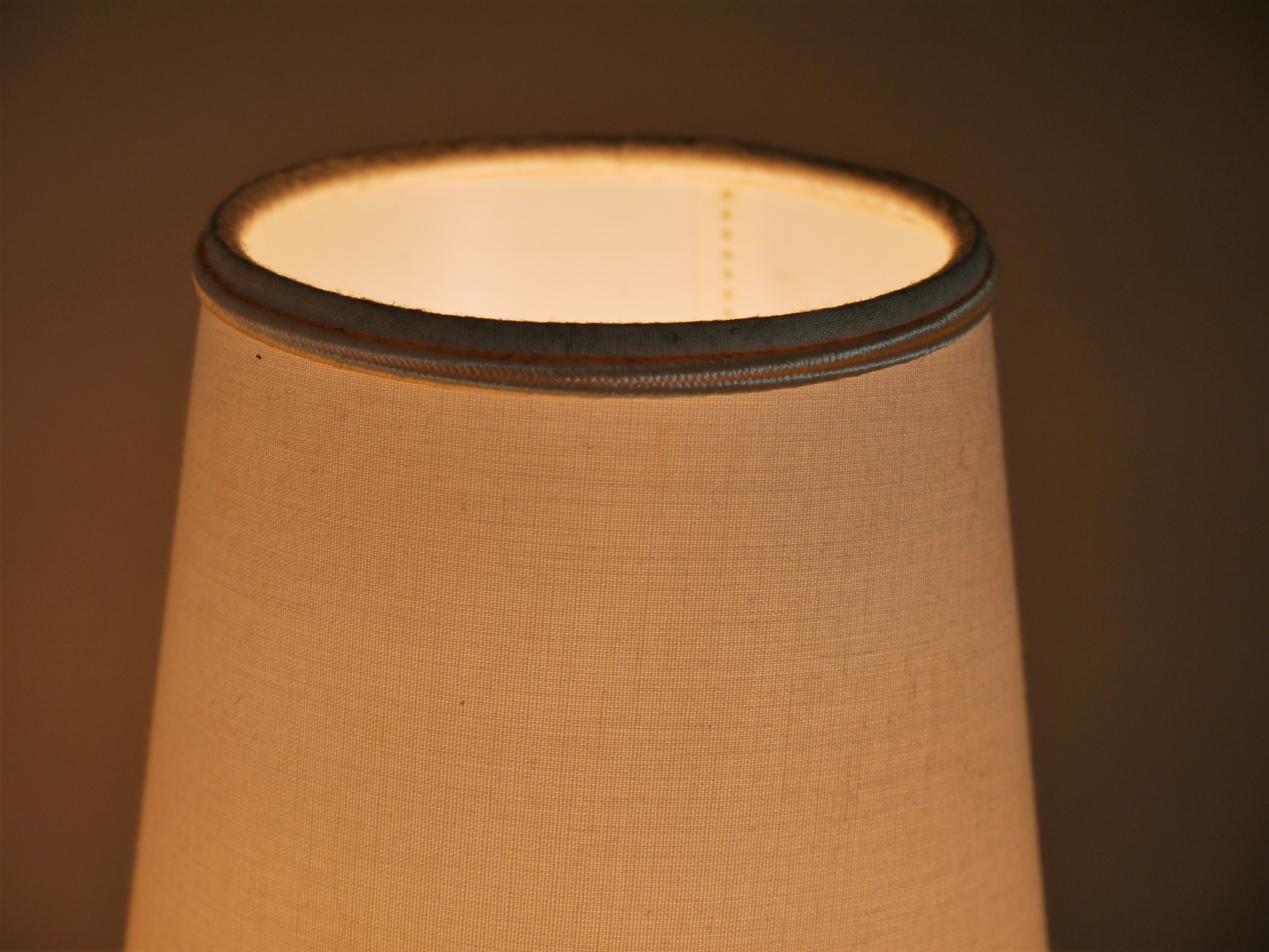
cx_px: 634
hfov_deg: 30.3
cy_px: 476
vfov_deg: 22.9
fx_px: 2347
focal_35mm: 64
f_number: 5.6
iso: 200
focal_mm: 32
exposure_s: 1/125
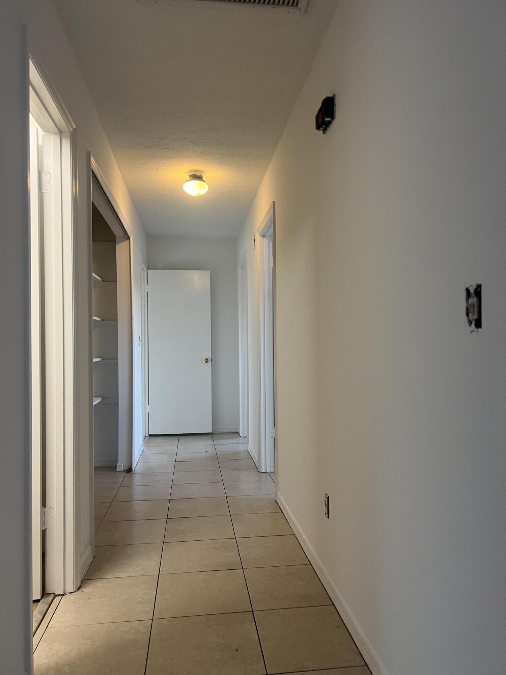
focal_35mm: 26
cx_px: 253
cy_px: 338
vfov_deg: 67.3
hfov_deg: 53.1
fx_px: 507
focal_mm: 5.7
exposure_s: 1/60
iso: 100
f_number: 1.5
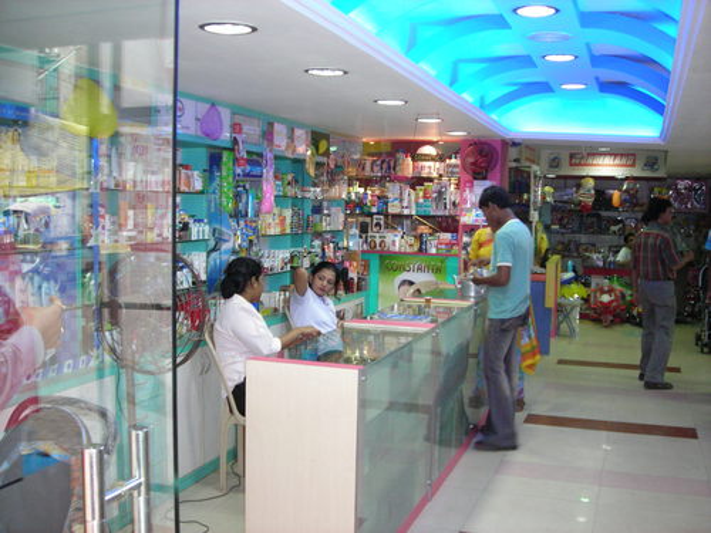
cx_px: 356
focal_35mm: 38
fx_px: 781
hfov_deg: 49.0
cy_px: 266
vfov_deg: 37.7
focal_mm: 6.3
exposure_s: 1/17.2
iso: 200
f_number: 3.2
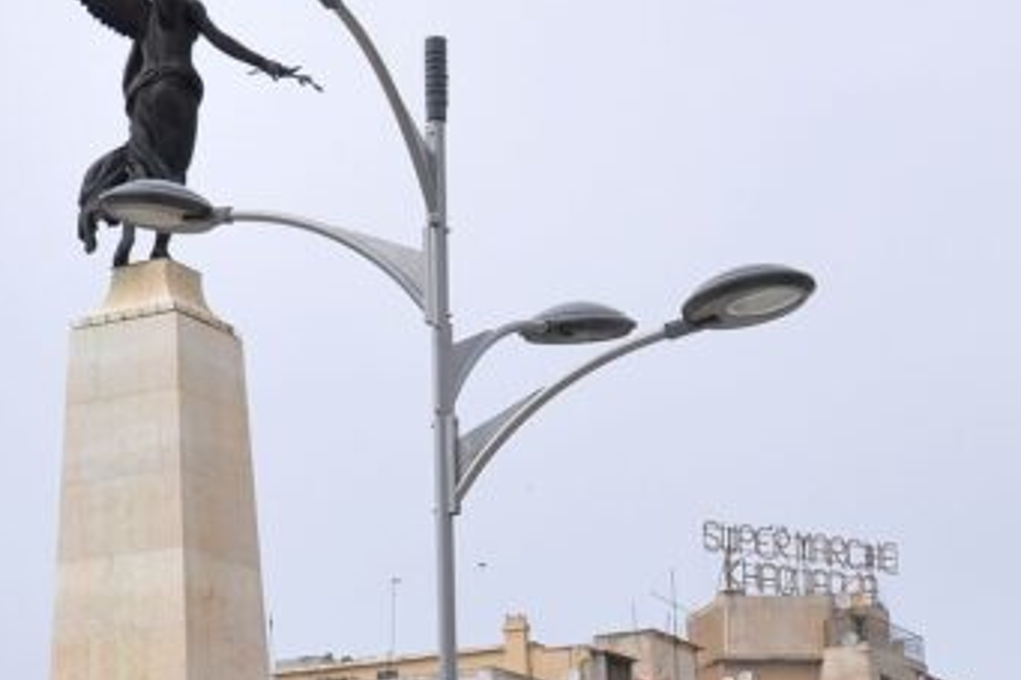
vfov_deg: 11.5
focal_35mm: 117
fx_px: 3316
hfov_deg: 17.5
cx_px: 377
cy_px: 800
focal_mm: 26
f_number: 9
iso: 200
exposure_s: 1/320
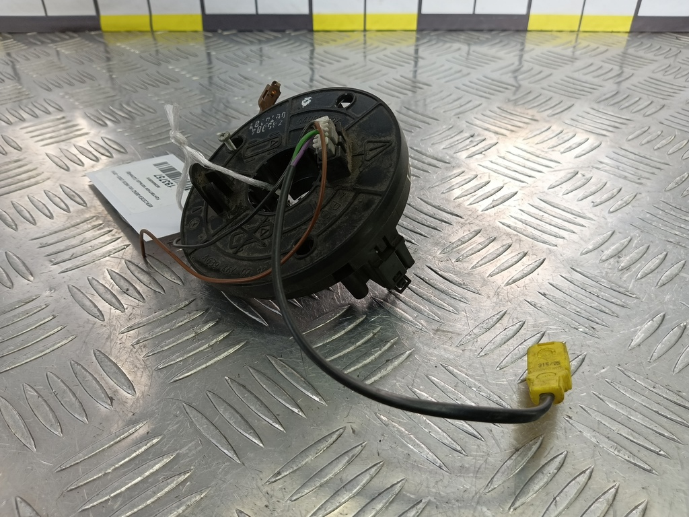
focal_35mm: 23
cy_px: 258
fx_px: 458
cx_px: 344
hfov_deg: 73.9
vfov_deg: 58.9
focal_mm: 4.11
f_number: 1.6
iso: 122
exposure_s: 1/100
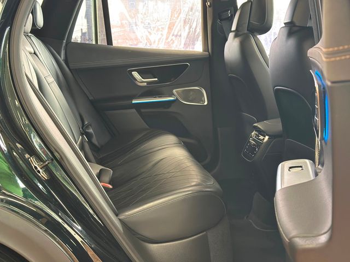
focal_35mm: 48
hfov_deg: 39.7
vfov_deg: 30.3
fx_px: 485
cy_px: 131
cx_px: 175
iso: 320
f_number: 1.78
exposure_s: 1/60
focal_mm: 6.86
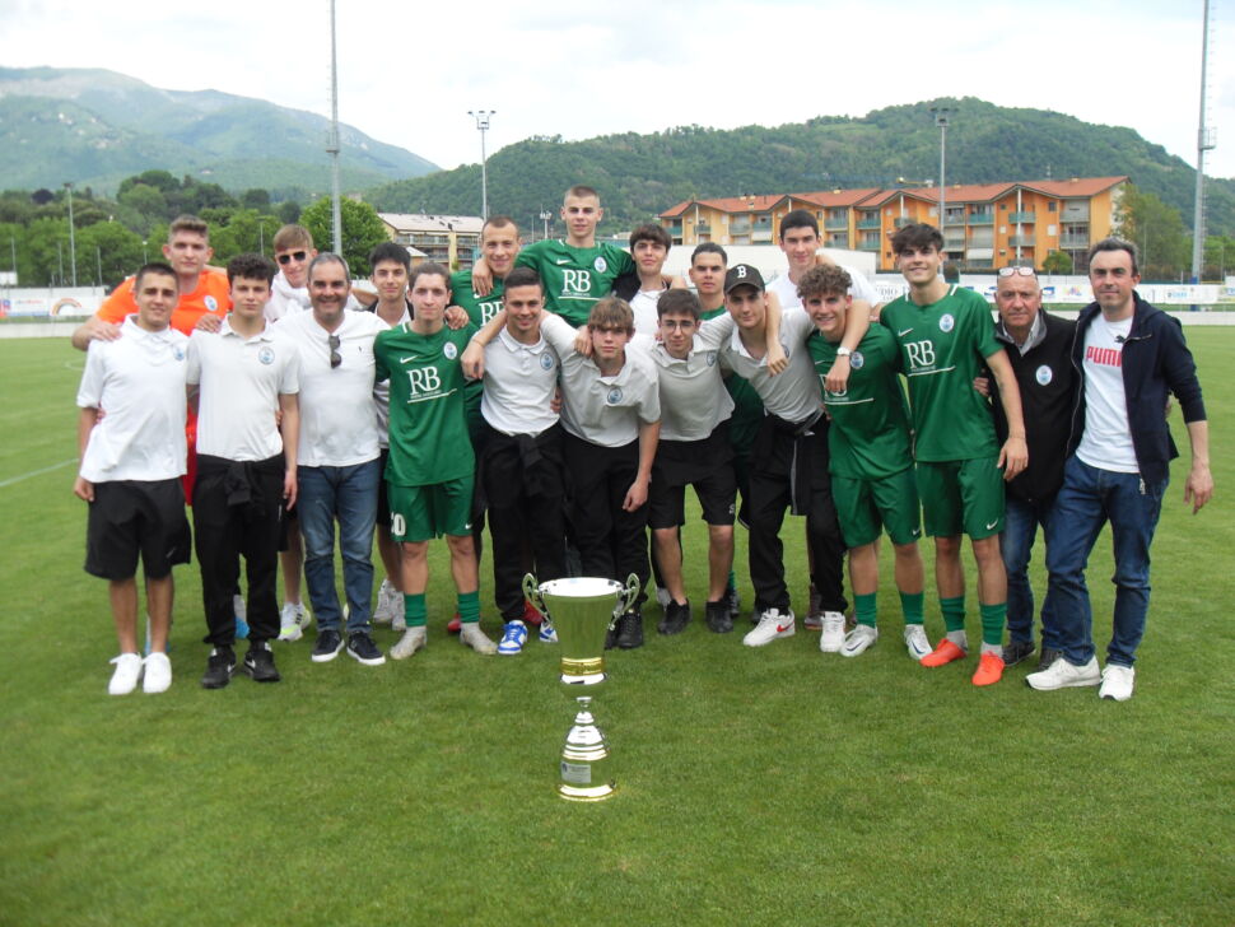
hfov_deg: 53.9
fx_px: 1213
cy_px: 464
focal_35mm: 34
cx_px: 618
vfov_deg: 41.8
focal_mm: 6.3
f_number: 7
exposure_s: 1/125
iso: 80
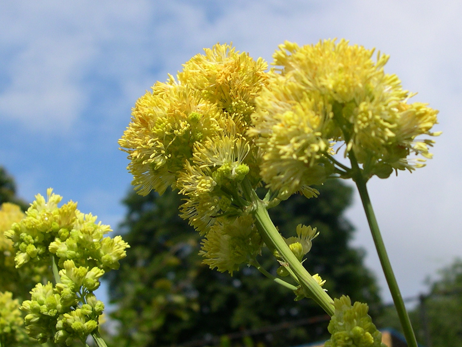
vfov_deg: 37.7
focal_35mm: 38
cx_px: 231
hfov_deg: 49.0
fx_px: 507
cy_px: 174
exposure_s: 1/283
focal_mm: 8
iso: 100
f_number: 7.6
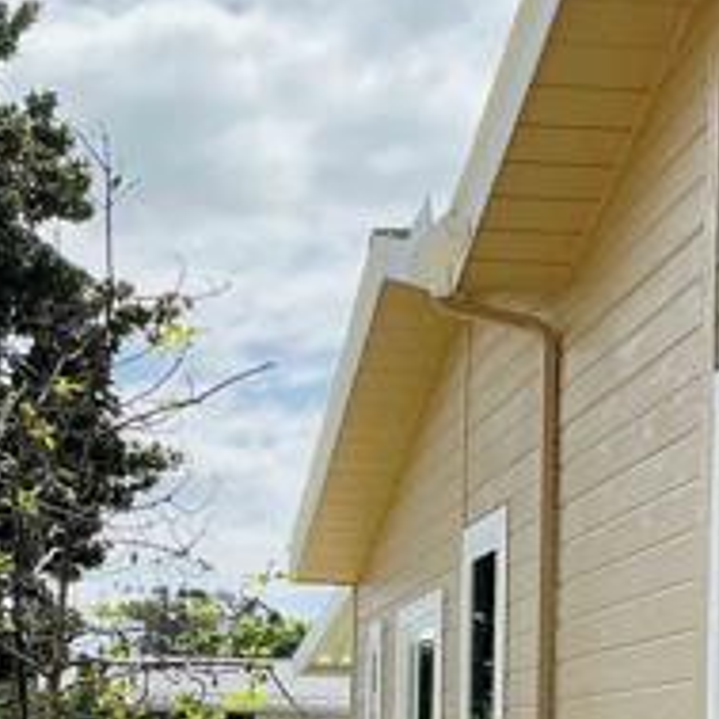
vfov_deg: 20.1
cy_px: 692
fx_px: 1974
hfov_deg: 20.6
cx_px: 327
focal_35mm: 84
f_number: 1.8
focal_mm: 3
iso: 25
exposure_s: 1/1786
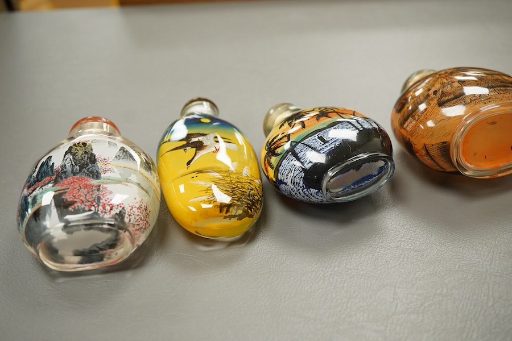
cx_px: 256
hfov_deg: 43.6
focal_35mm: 45
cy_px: 170
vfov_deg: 29.9
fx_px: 640
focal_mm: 30
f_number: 7.1
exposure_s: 1/125
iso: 1250
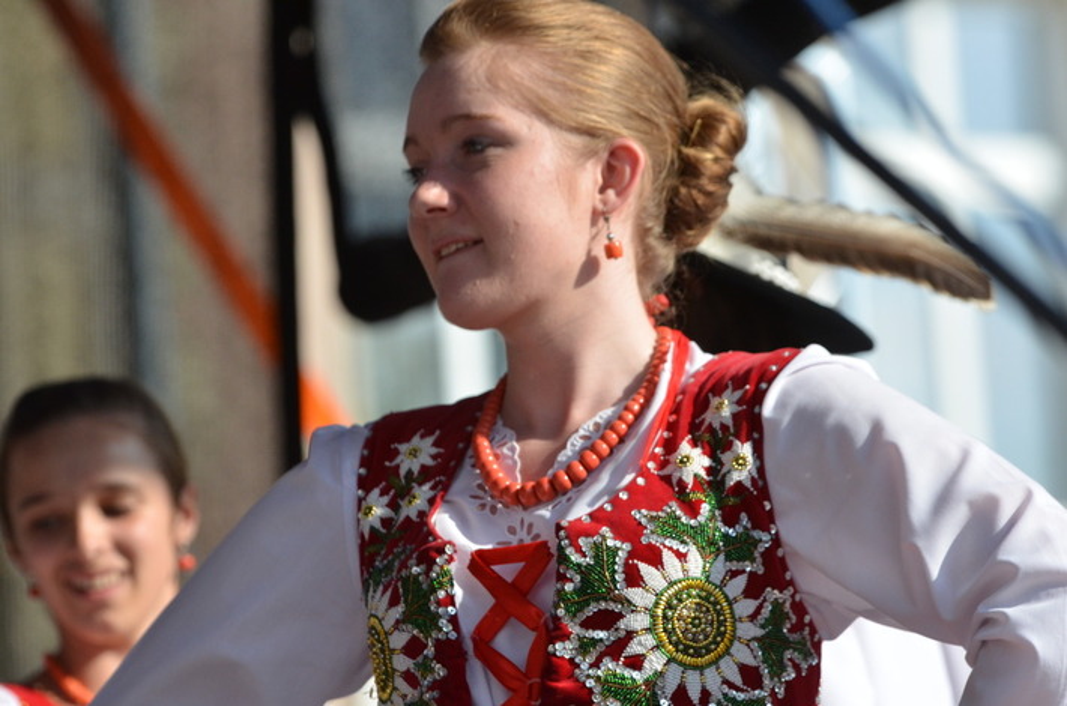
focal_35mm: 300
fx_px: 8872
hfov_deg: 6.9
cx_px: 534
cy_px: 353
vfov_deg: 4.6
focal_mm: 200
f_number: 5
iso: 800
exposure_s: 1/4000
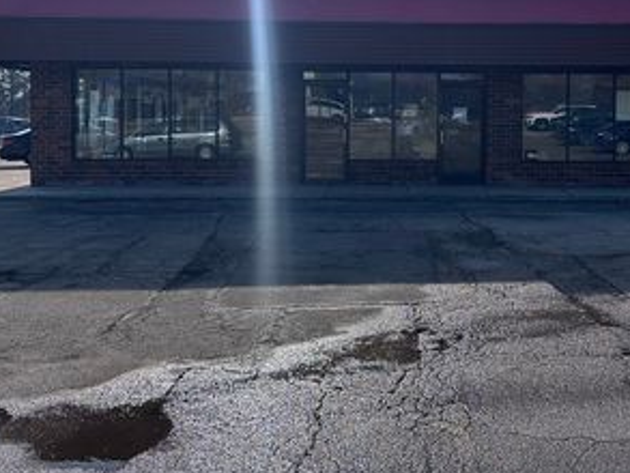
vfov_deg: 34.6
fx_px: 746
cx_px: 411
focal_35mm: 41
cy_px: 137
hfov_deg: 45.2
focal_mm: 6.86
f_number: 1.78
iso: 80
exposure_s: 1/10753
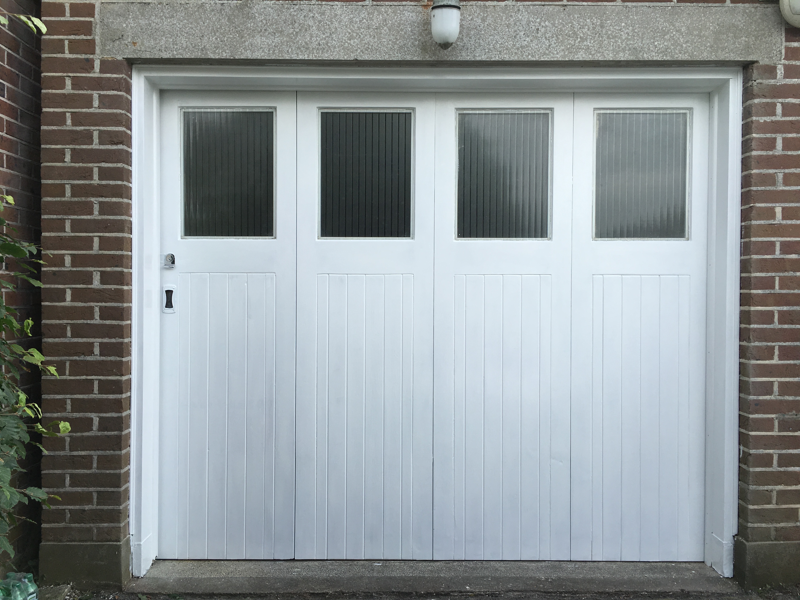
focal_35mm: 29
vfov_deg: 48.2
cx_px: 400
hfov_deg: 61.7
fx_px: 670
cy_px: 300
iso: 25
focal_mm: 4.15
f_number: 2.2
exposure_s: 1/538
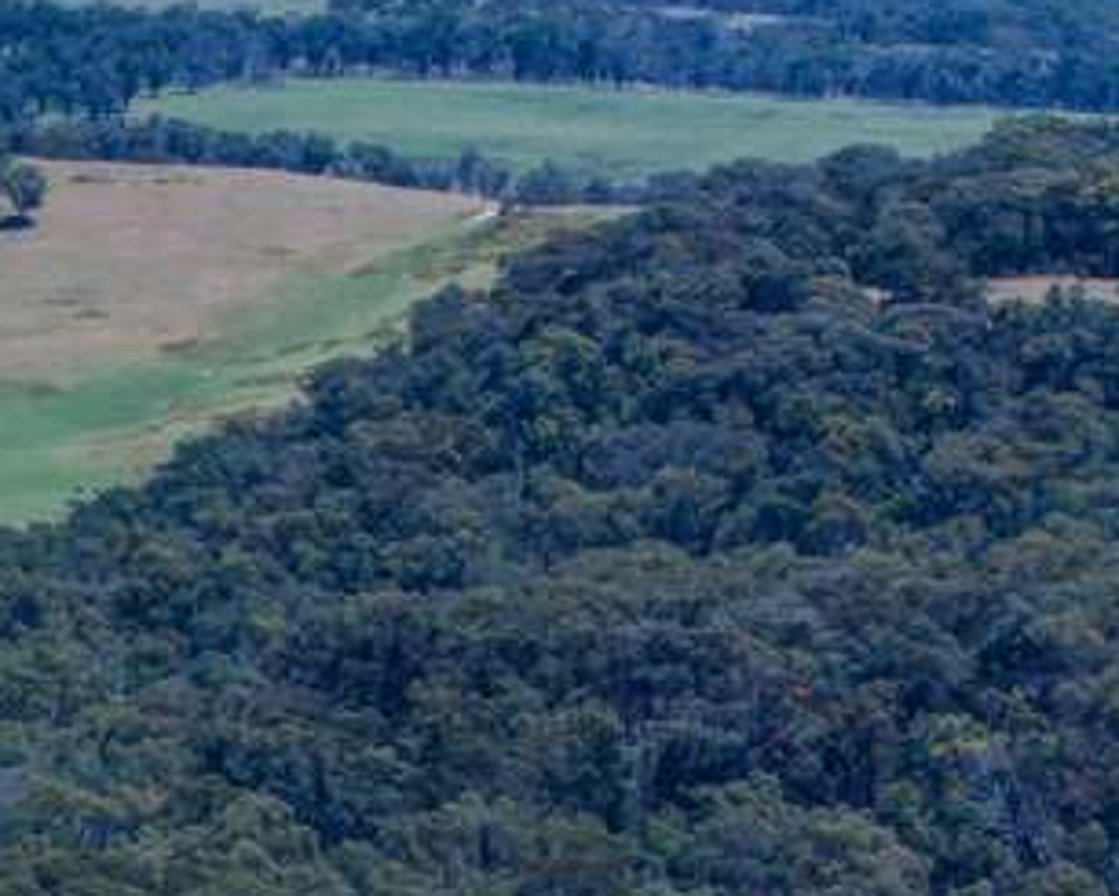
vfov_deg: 3.6
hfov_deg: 4.5
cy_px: 1560
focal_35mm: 429
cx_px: -943
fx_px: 14212
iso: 100
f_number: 2.8
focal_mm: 19.4
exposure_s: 1/1000
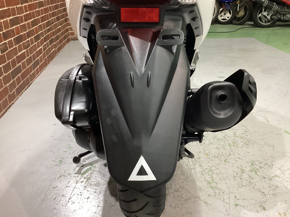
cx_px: 145
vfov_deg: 45.4
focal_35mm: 31
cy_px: 108
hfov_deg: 58.4
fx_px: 260
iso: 250
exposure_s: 1/60
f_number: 2.4
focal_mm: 3.3
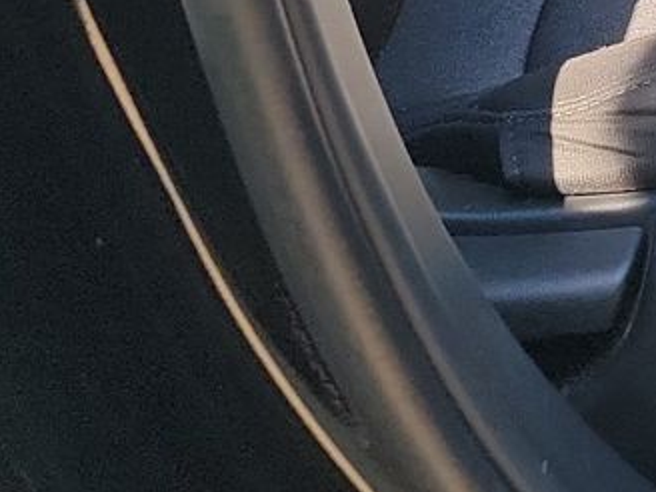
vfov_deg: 11.1
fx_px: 2217
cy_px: -580
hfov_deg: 14.7
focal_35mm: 117
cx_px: 1182
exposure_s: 1/119
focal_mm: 6.7
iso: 64
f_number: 1.8
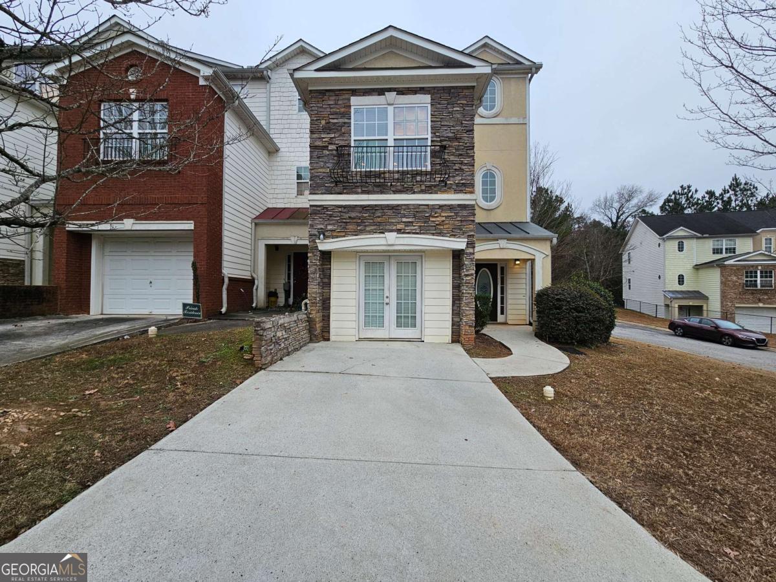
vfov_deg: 89.9
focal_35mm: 13
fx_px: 291
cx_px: 388
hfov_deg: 106.2
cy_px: 291
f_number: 2.2
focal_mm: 2.2
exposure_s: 1/773
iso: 50
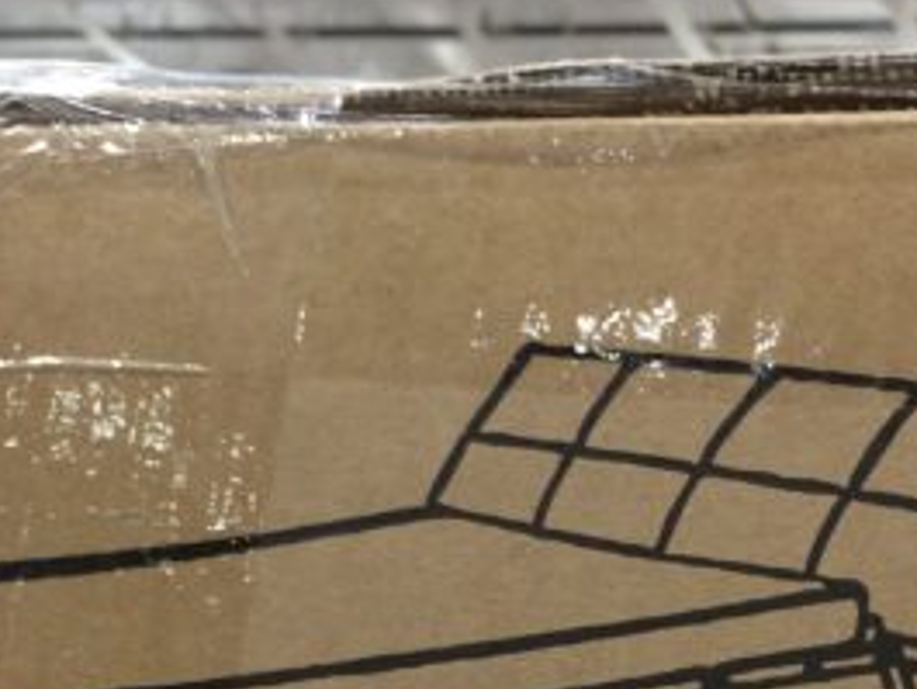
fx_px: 2226
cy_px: 834
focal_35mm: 84
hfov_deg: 23.3
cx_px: 415
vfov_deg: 16.8
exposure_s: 1/30
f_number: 2.2
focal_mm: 4.15
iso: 100
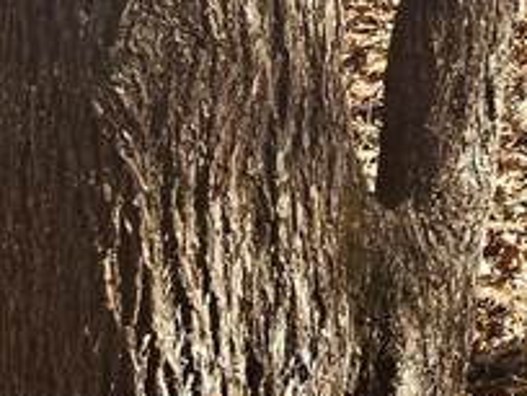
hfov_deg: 10.4
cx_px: 1504
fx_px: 2192
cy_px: -311
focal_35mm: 144
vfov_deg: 9.8
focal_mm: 5.4
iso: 25
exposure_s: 1/666
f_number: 1.8
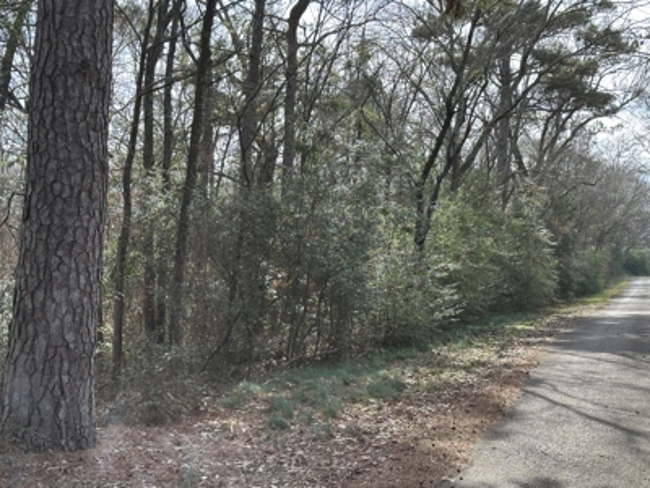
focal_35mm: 48
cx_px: 325
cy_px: 244
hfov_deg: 39.7
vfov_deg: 30.3
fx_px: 901
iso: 64
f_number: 1.78
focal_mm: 6.86
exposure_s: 1/604
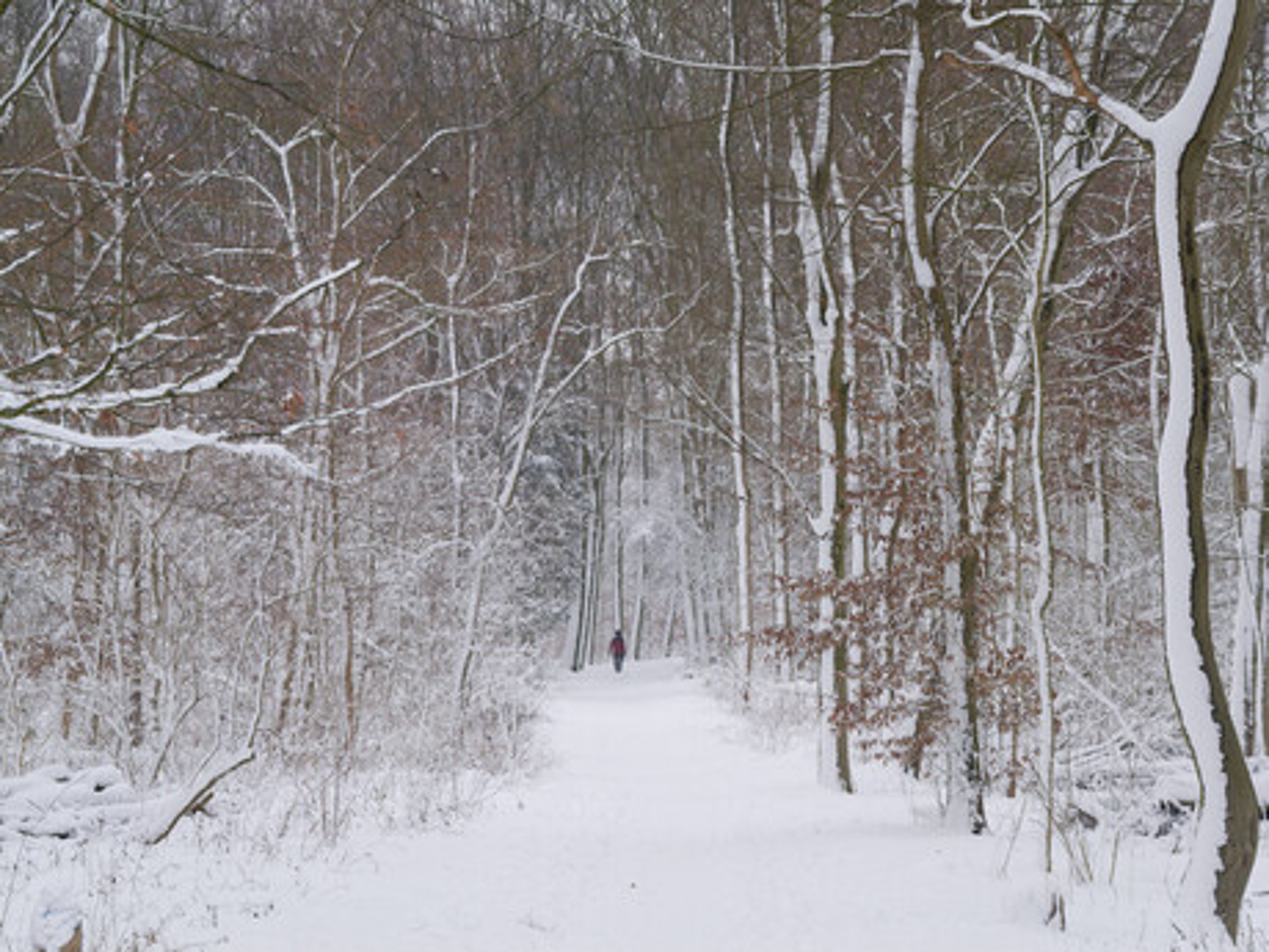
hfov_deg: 21.3
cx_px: 634
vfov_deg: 16.1
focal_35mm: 92
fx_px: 3373
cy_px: 476
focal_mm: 46
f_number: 7.1
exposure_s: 1/30
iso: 100
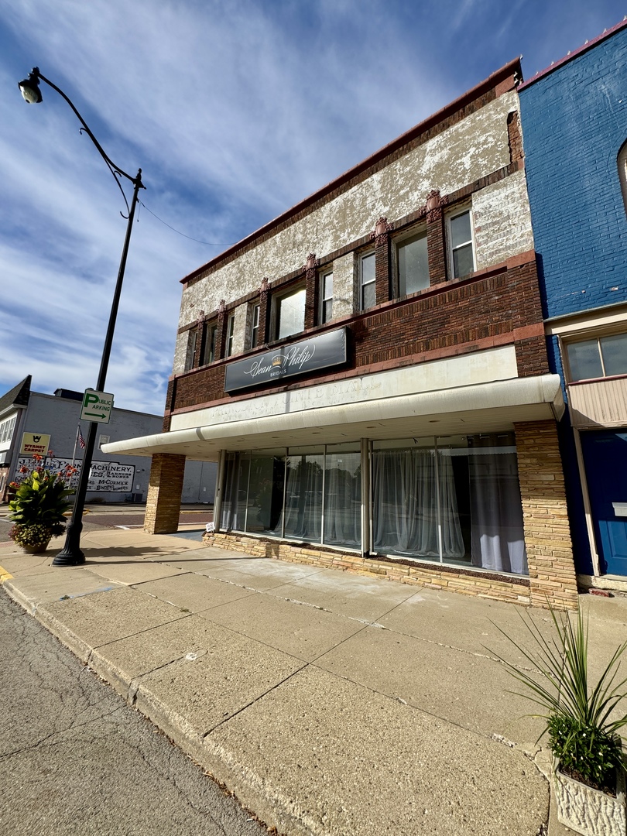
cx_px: 314
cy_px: 418
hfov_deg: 85.7
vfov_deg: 102.1
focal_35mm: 14
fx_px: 338
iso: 50
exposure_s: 1/2770
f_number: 2.2
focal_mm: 2.22
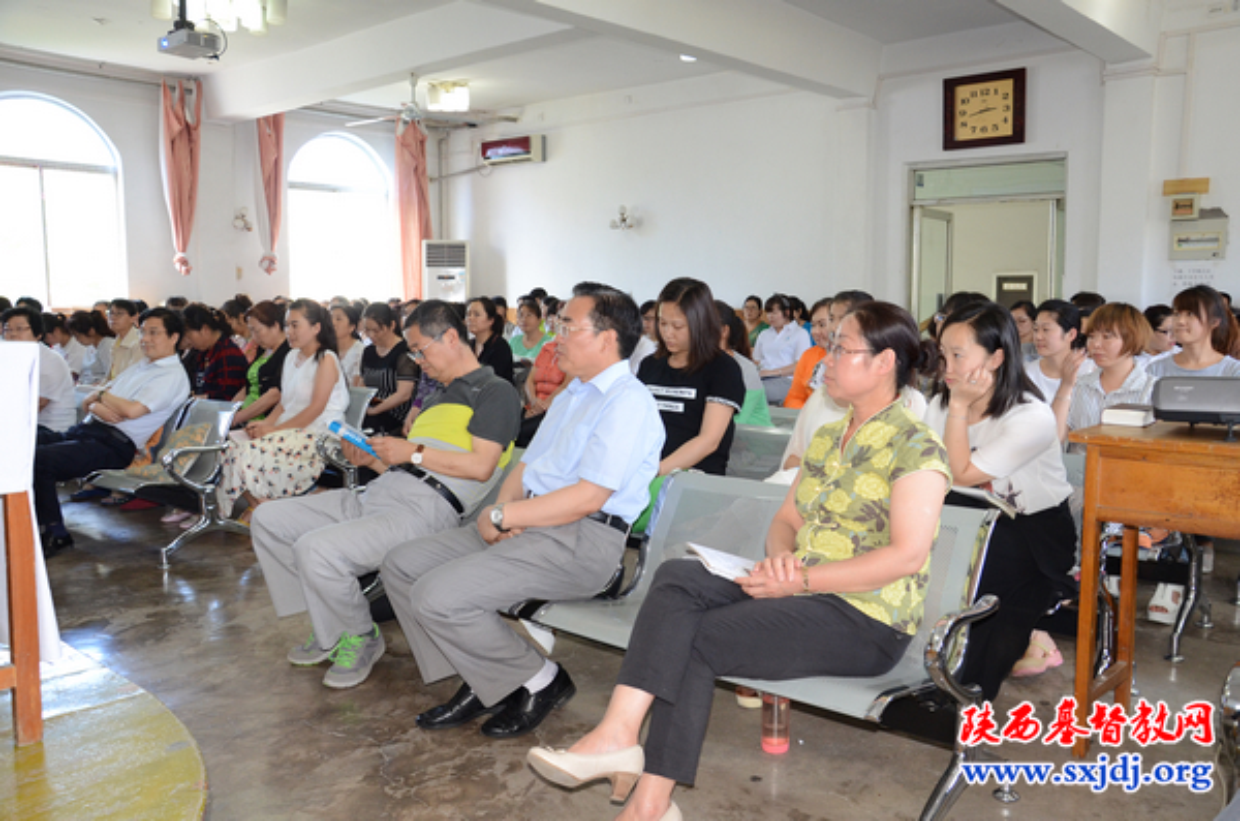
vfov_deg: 41.5
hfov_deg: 59.6
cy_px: 410
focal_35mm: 32
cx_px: 620
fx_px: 1082
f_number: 5
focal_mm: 21
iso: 1000
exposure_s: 1/60
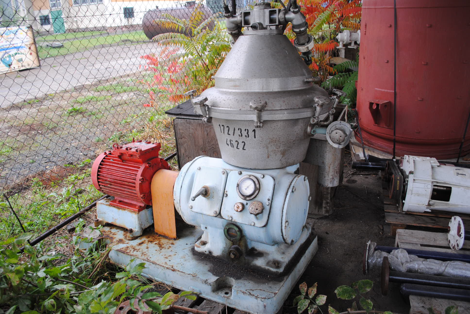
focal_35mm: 27
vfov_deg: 48.0
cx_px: 235
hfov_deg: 67.3
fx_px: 353
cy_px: 157
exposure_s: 1/30
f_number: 3.5
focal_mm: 18
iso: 250
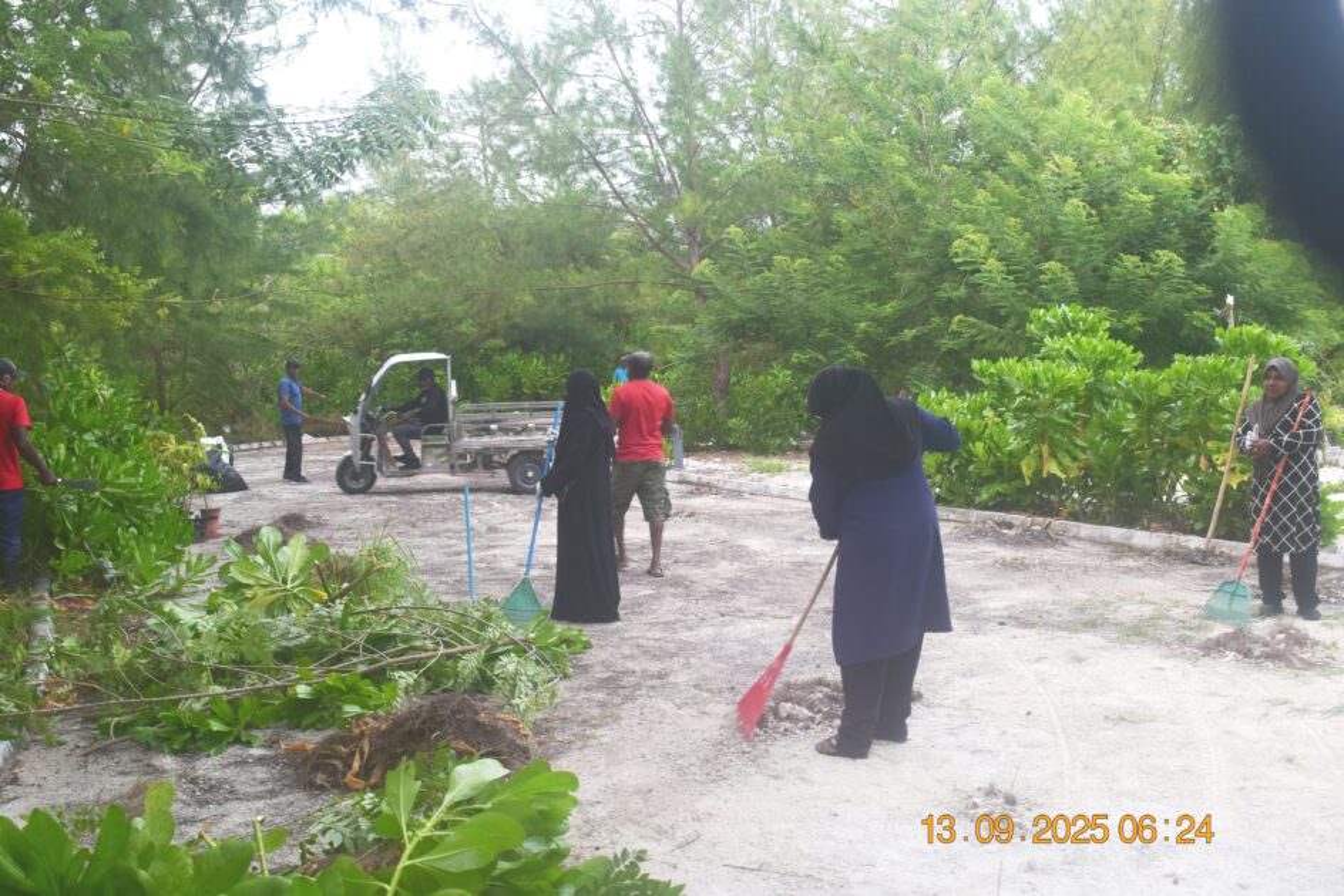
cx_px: 672
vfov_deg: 36.9
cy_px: 448
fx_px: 1344
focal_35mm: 36
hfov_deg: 53.1
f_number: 7.1
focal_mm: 24
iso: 400
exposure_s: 1/40
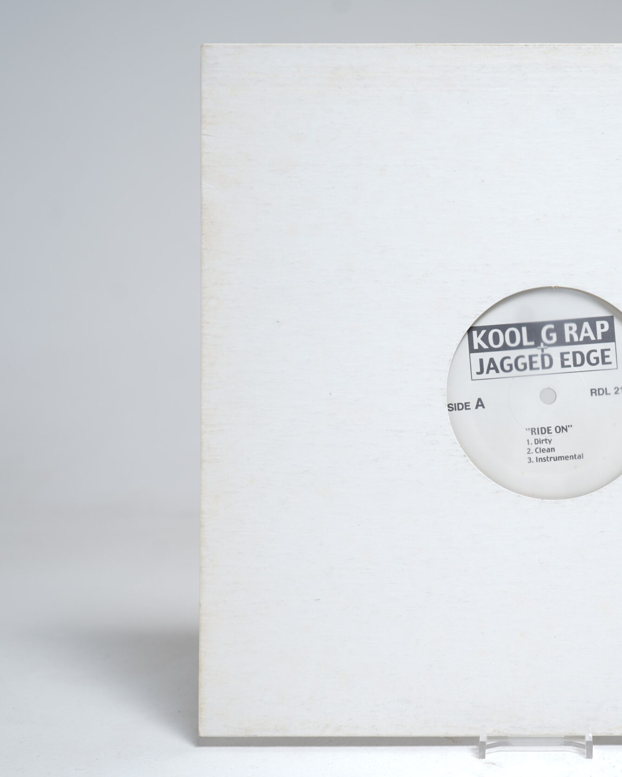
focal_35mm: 43
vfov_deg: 42.9
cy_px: 390
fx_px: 989
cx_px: 542
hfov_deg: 33.3
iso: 64
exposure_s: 1/4
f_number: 5
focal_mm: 30
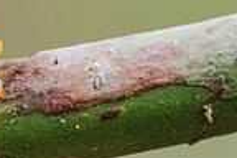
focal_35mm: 756
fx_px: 4979
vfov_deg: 1.8
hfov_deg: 2.7
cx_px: -112
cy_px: 61
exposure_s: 1/160
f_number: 10
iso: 3200
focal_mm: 105
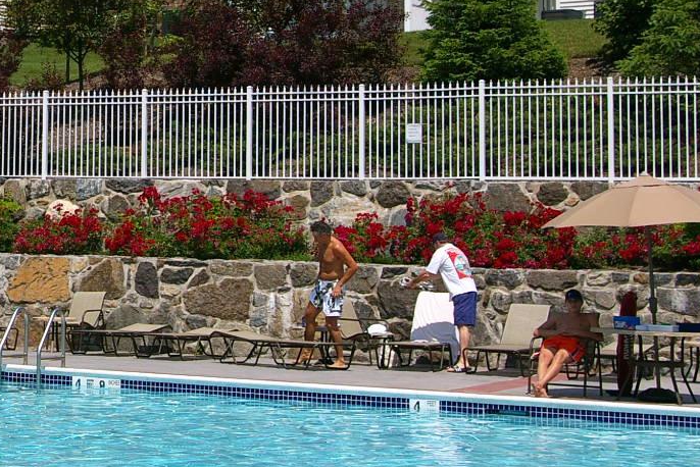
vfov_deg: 14.4
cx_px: -73
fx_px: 1828
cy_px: 13
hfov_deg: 20.6
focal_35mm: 94
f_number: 9.5
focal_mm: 28
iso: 200
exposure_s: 1/500
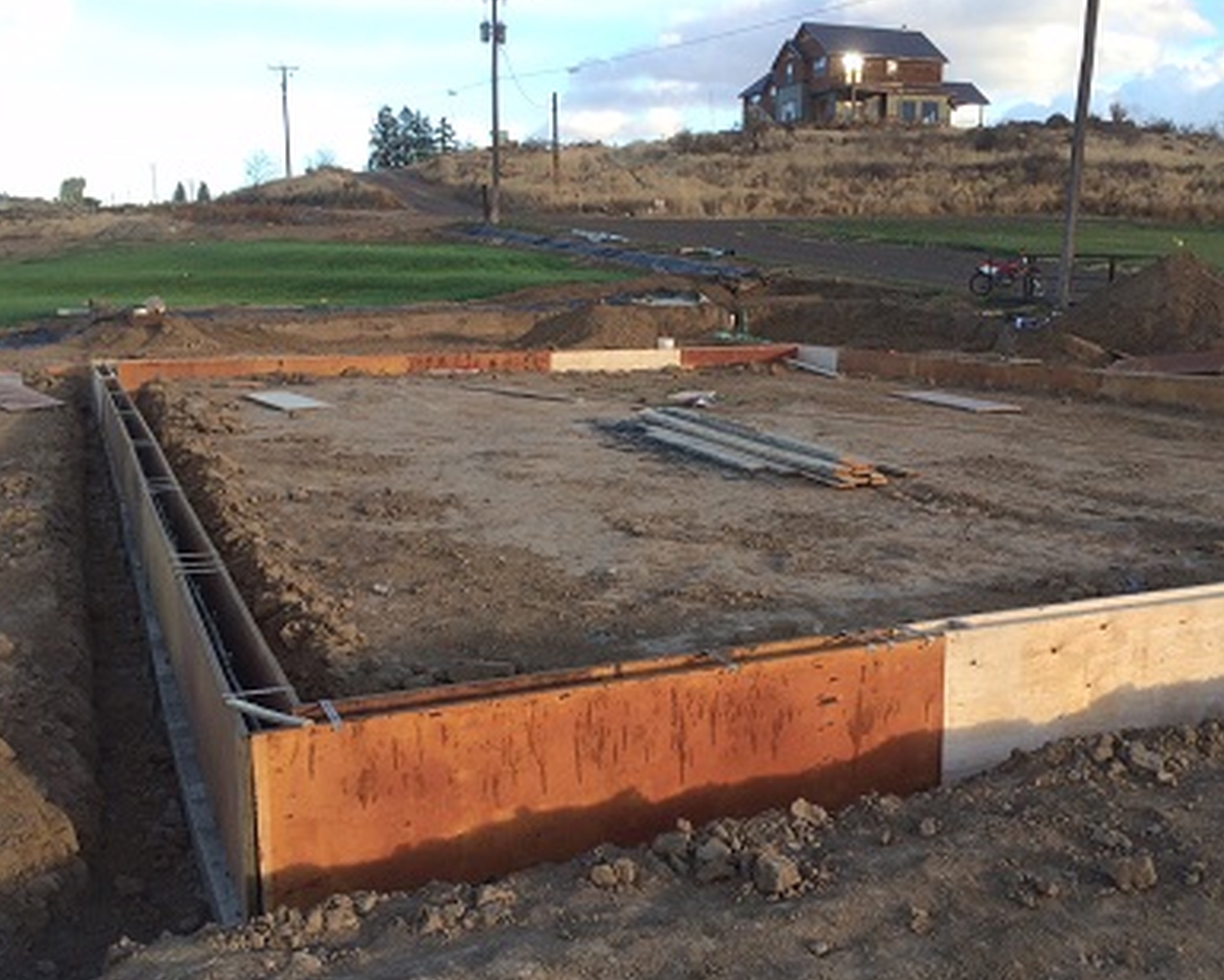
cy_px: 566
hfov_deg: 50.2
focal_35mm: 36
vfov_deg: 41.0
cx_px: 687
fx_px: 1304
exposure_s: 1/414
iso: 32
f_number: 2.2
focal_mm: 4.15
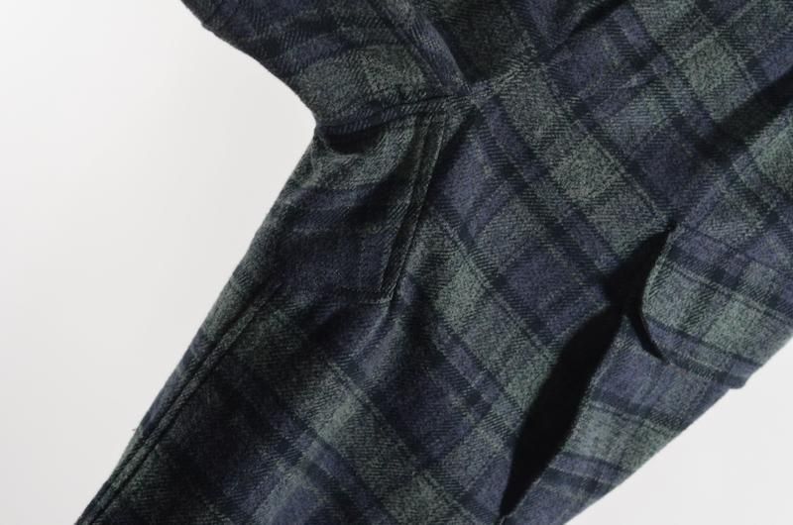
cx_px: 396
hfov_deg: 33.5
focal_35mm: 60
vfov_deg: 22.5
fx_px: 1319
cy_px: 262
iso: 800
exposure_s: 1/25
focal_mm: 40
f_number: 7.1
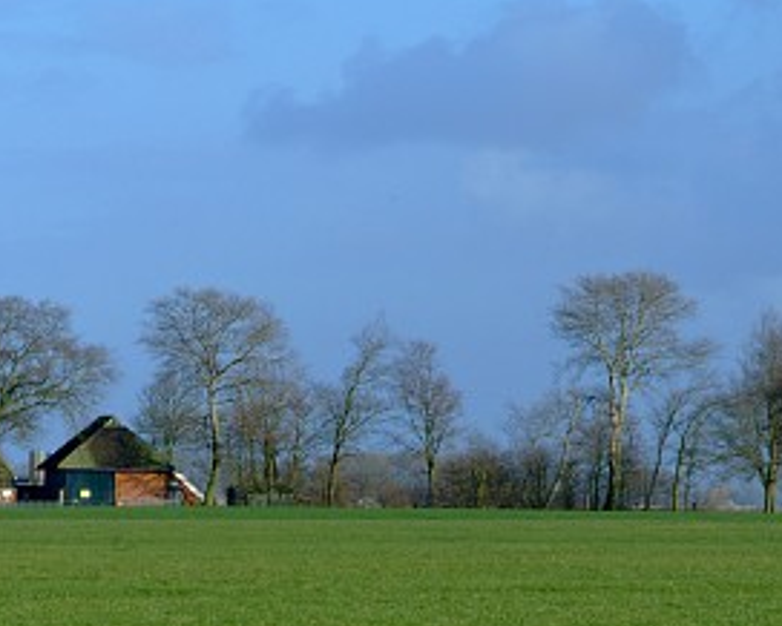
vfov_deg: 4.9
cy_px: 360
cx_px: 250
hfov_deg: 6.1
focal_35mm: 315
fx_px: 7296
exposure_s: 1/350
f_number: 9.5
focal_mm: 135
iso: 200
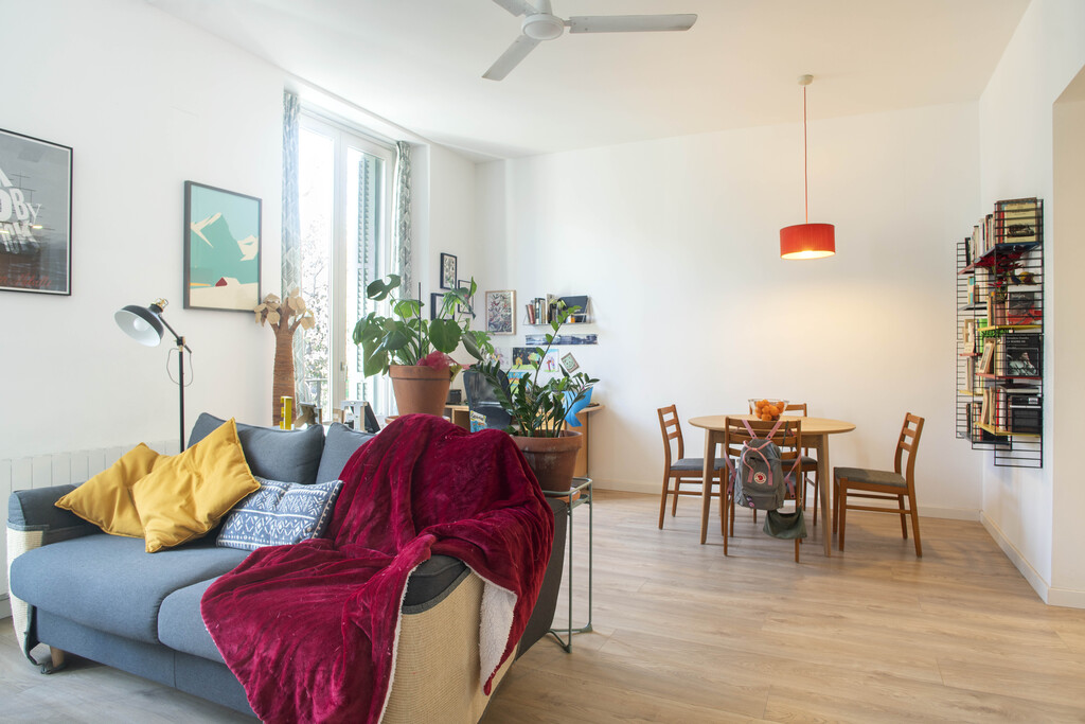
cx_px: 542
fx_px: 603
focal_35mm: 20
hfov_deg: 84.0
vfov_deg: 61.9
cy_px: 362
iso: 200
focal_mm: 20
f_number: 5.6
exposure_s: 1/4
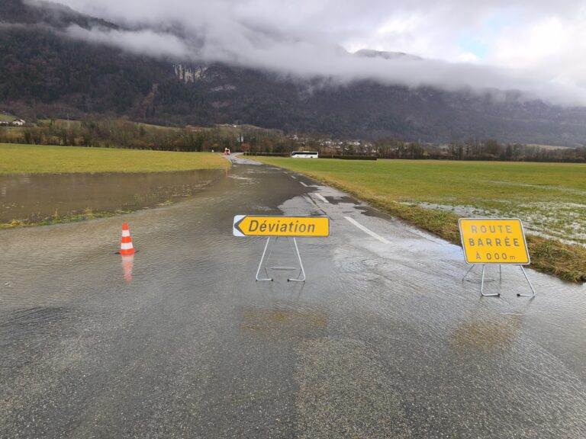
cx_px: 293
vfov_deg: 58.9
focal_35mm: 23
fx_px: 389
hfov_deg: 73.9
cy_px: 220
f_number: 1.7
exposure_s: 1/556
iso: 50
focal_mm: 5.35
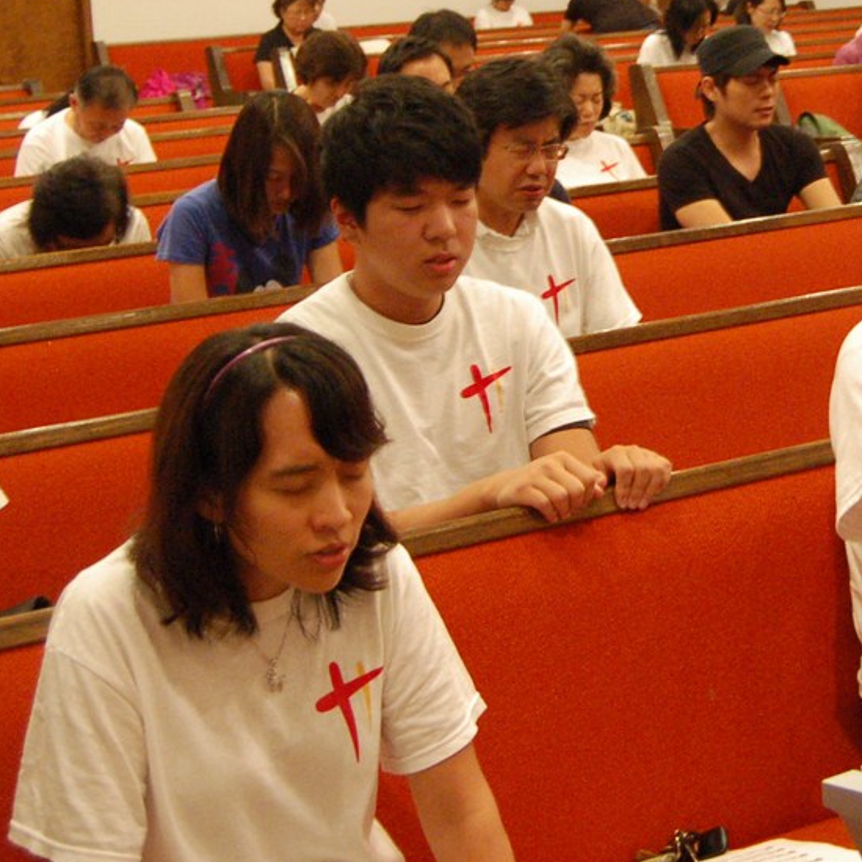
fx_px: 2401
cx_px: 693
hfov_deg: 20.1
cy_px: 187
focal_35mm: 85
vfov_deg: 20.2
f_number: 3.8
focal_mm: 23
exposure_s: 1/8
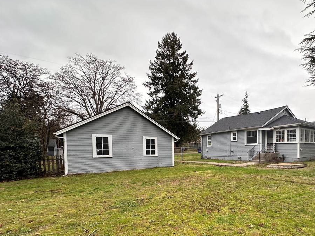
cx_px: 224
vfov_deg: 64.1
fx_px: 182
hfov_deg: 77.4
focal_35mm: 20
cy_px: 160
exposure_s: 1/143
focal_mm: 2.22
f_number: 2.2
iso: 40
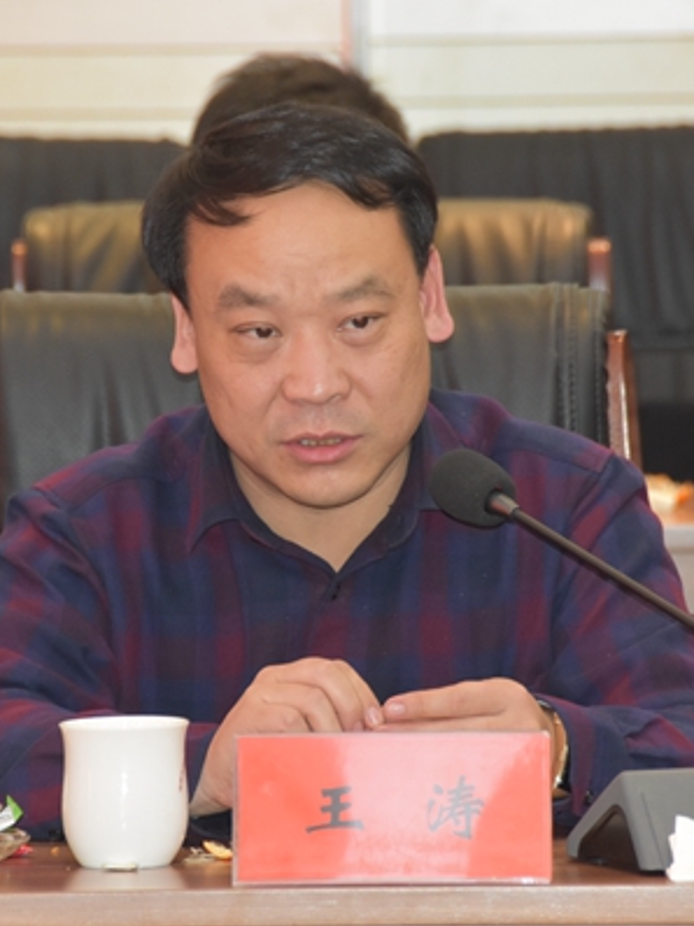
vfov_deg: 4.6
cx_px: 335
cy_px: 463
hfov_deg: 3.4
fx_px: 11641
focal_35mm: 435
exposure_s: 1/60
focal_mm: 200
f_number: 5.6
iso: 2000
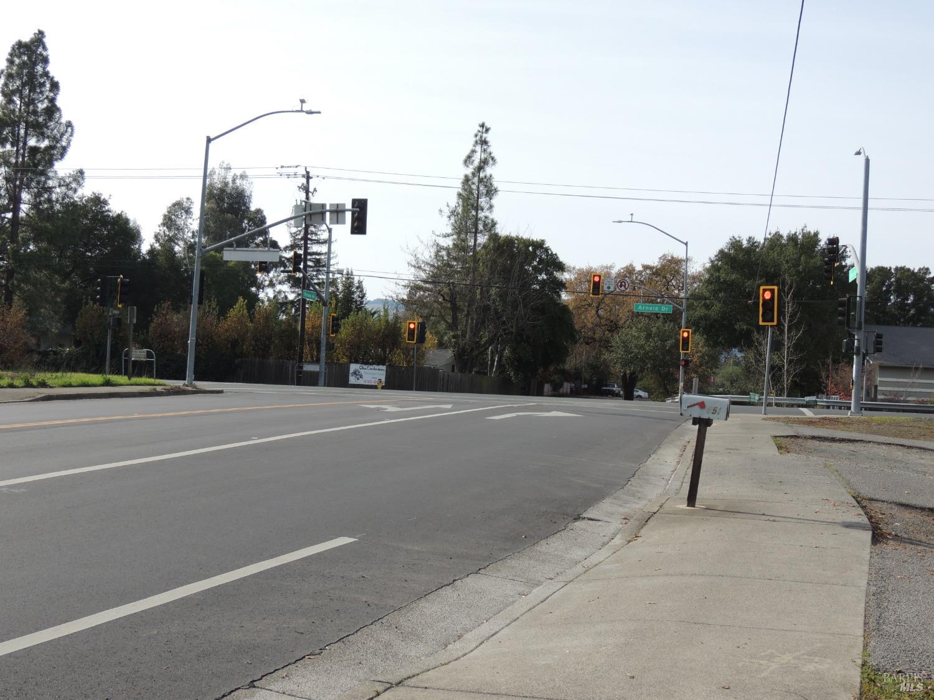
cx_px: 467
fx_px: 1268
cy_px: 350
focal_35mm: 47
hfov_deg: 40.4
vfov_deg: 30.9
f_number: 3.5
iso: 100
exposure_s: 1/800
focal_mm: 8.3
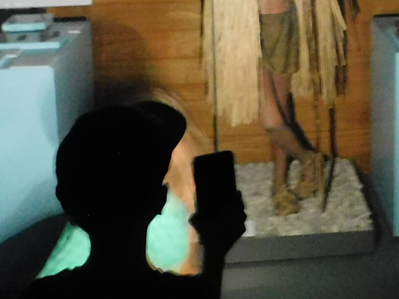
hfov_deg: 26.3
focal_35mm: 72
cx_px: 344
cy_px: -94
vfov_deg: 18.9
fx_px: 830
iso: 1400
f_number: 3
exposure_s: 1
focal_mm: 4
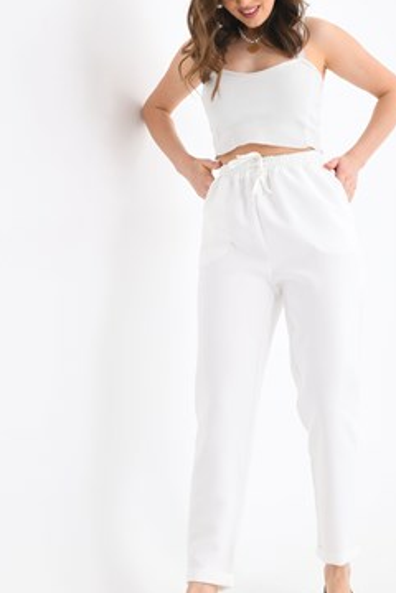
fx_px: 1254
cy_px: 277
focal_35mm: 76
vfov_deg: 26.6
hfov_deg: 17.8
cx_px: 299
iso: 160
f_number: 6.3
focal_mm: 48
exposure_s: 1/125
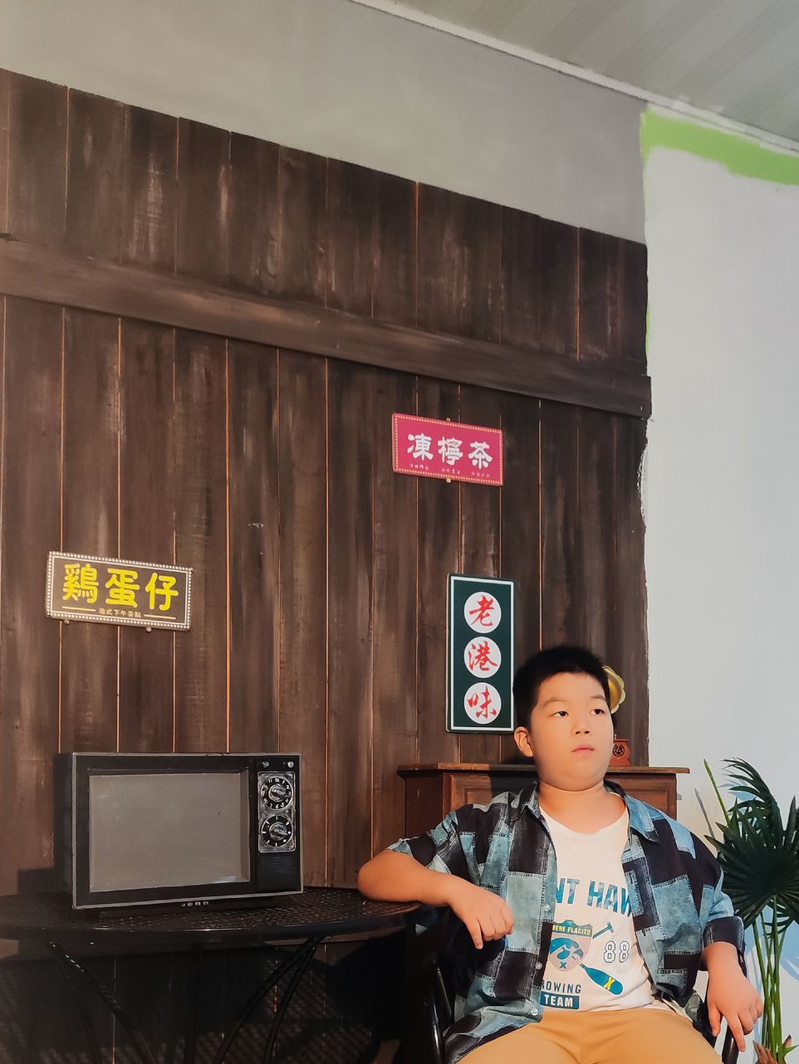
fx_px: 1200
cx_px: 554
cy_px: 744
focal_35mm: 39
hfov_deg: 36.3
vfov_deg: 46.8
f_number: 1.79
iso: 233
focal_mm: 4.71
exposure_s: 1/100
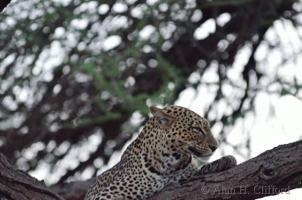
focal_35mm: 600
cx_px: 151
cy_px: 100
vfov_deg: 2.3
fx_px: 5021
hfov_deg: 3.4
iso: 5600
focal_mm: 400
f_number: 5.6
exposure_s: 1/400
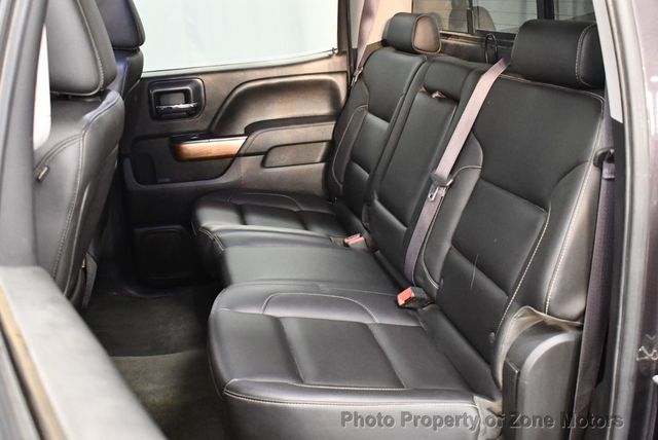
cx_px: 329
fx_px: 768
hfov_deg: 46.4
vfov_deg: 32.0
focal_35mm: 42
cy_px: 220
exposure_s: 1/60
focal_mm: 21
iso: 4500
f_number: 3.8
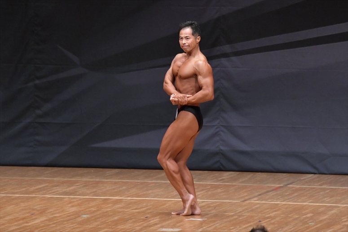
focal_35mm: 285
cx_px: 174
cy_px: 116
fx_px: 2754
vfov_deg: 4.8
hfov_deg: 7.2
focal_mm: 190
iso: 6400
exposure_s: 1/400
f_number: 5.6
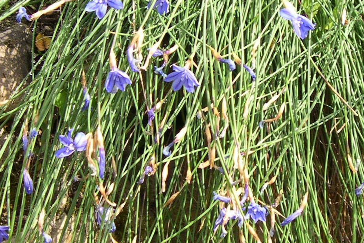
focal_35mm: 86
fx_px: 870
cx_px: 278
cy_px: 72
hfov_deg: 23.4
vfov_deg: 15.8
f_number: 2.8
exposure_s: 1/554
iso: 100
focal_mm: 8
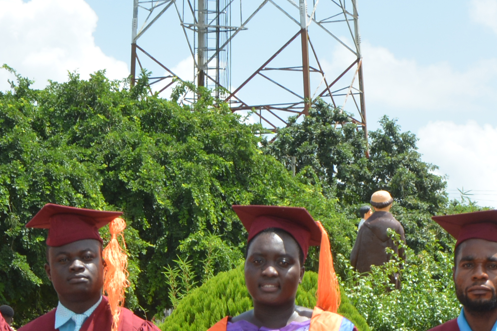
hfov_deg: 13.4
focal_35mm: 153
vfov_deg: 8.7
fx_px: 2111
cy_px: 578
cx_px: 260
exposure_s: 1/125
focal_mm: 27
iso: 160
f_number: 10
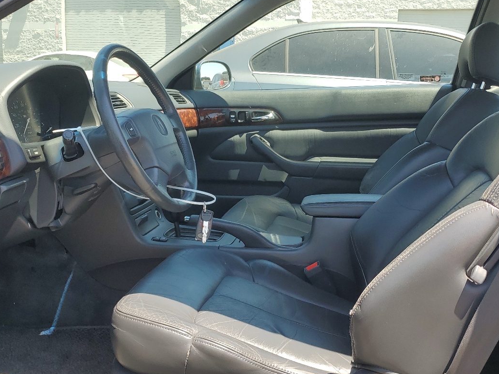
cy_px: 204
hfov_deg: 46.8
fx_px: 577
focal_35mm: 40
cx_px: 240
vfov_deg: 35.9
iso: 50
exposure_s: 1/625
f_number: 1.5
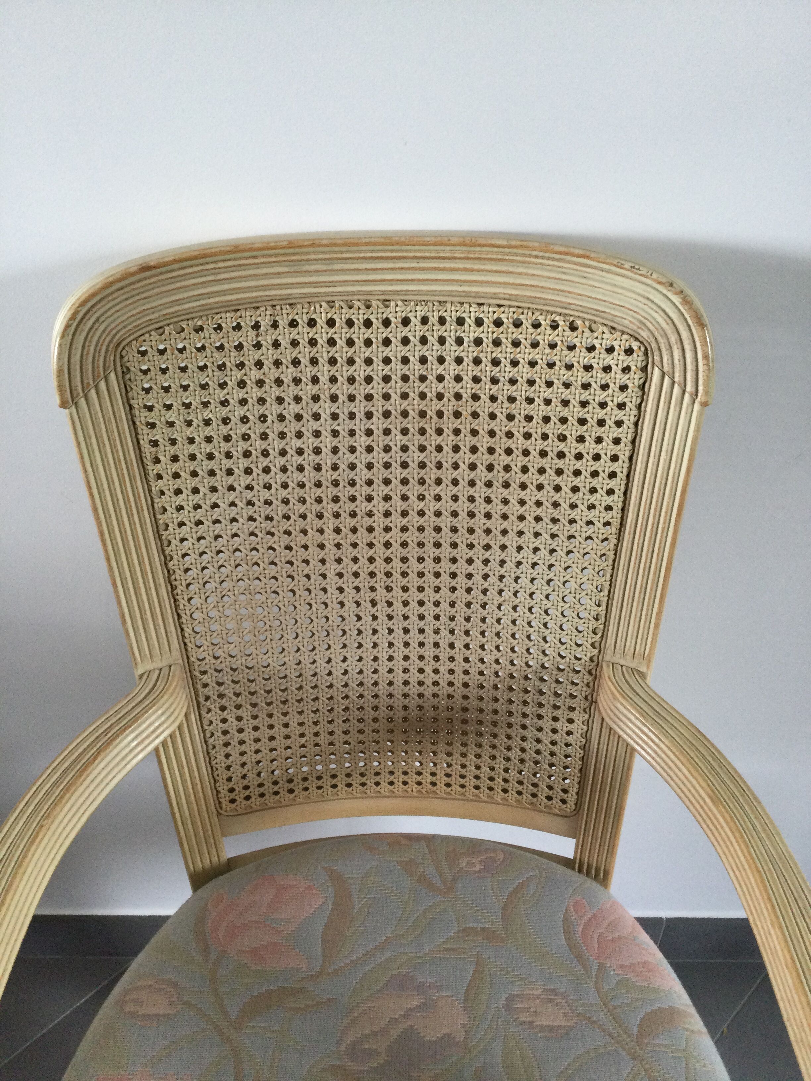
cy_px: 540
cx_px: 406
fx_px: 968
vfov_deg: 58.4
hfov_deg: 45.4
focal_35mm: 31
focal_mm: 3.3
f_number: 2.4
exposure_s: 1/33
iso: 125
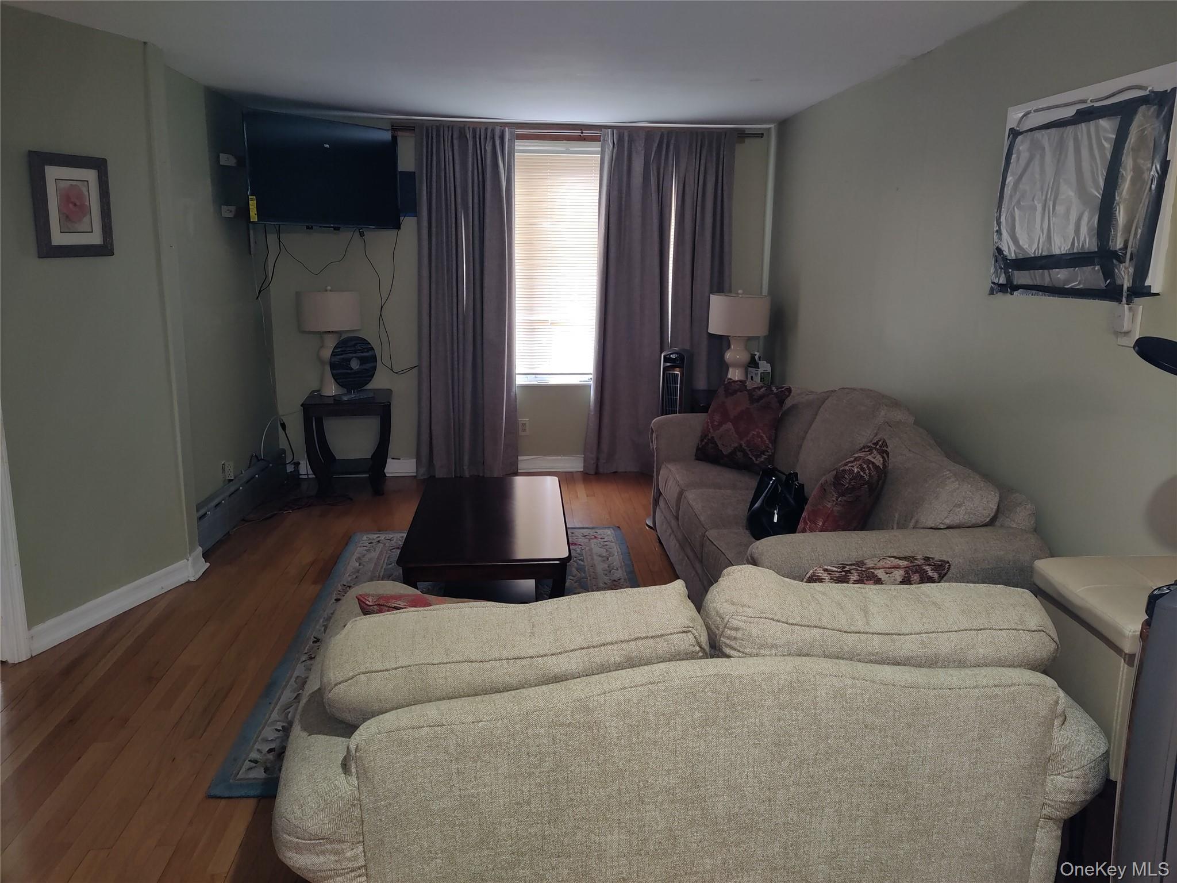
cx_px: 588
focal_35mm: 27
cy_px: 442
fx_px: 918
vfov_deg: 51.4
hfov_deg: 65.3
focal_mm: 4.71
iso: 323
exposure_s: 1/20
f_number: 1.79
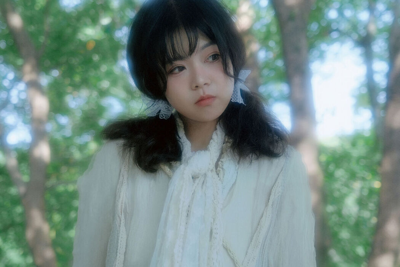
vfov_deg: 27.0
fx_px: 556
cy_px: 134
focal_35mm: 50
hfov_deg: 39.6
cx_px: 200
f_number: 2.8
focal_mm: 33.2
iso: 640
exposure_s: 1/500
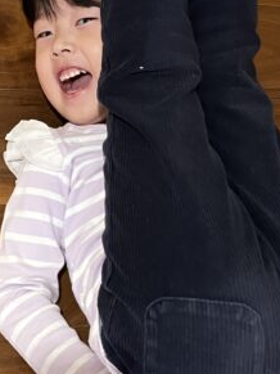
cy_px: 125
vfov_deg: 23.7
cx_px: 80
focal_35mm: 82
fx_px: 885
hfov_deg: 17.9
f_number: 1.8
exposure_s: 1/50
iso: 160
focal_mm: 3.99
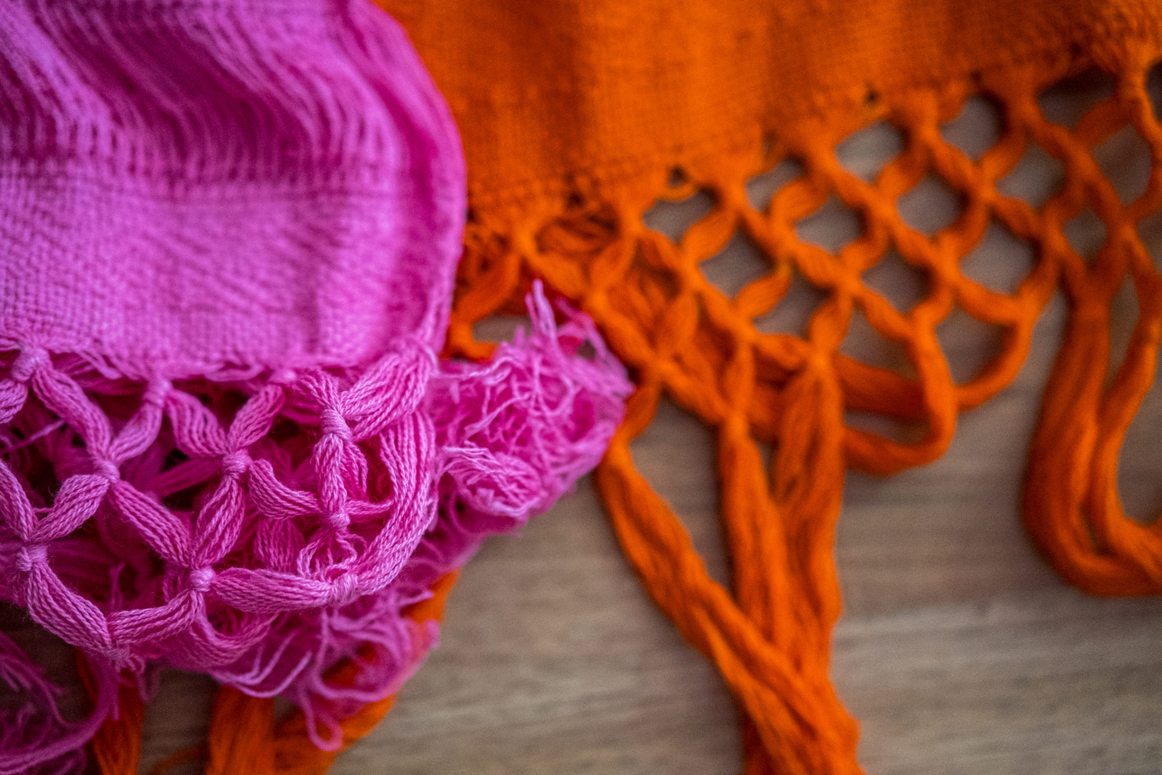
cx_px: 581
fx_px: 2421
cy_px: 388
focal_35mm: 75
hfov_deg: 27.0
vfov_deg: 18.2
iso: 800
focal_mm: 50
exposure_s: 1/125
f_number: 2
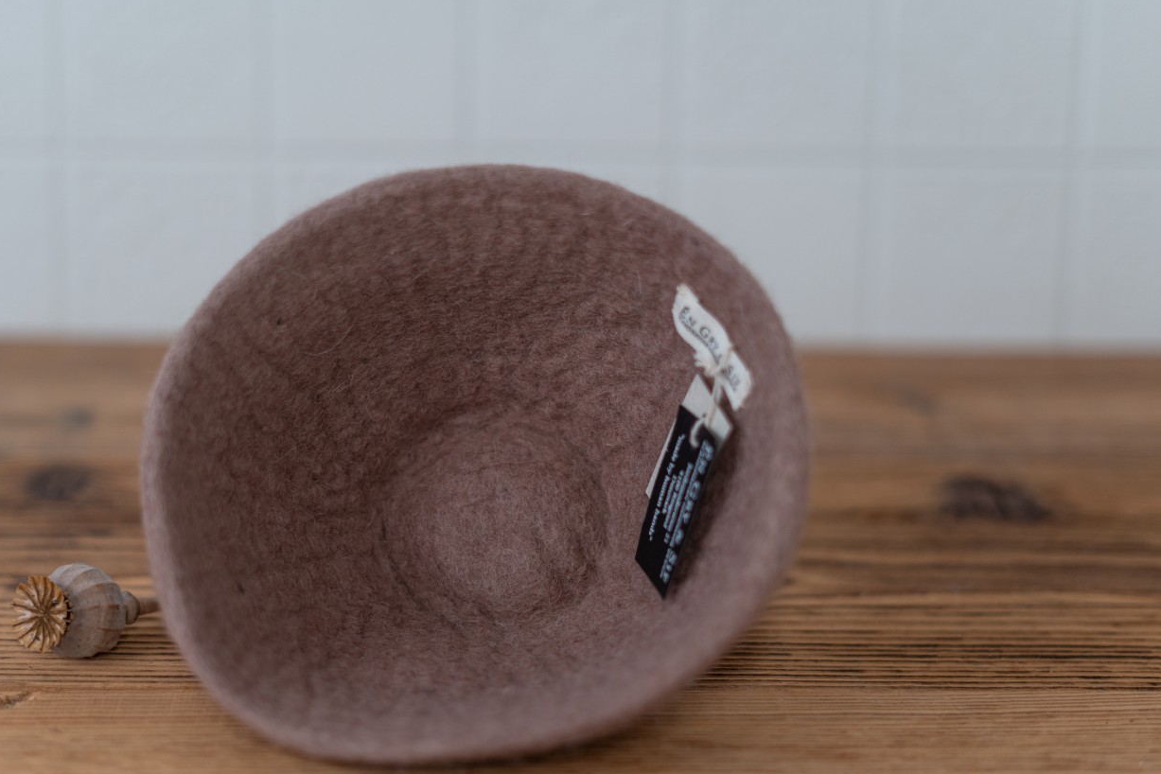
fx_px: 2128
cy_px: 455
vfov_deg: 20.6
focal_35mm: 66
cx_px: 513
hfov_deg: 30.5
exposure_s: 1/500
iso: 200
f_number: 2
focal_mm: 50
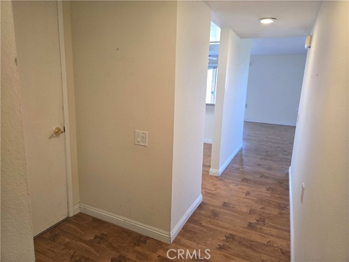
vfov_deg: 58.9
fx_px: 232
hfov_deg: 73.9
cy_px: 131
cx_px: 174
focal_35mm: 23
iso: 200
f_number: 1.8
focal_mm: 5.4
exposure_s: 1/120
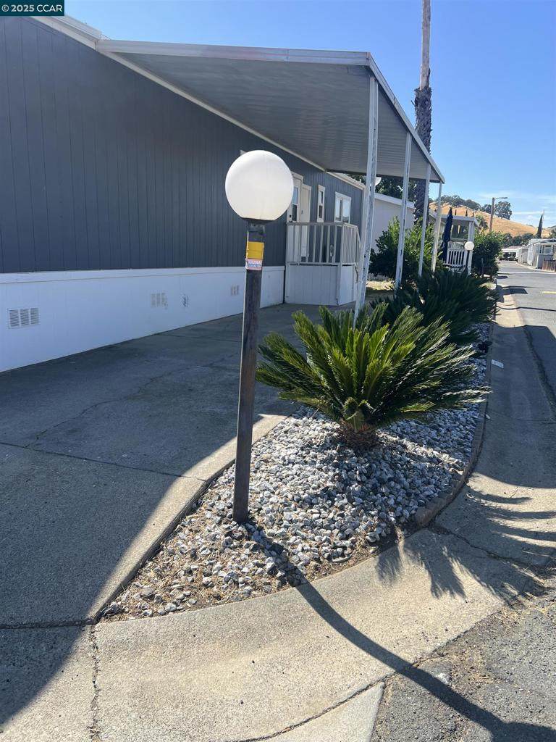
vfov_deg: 67.3
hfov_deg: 53.1
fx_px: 557
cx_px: 278
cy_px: 371
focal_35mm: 26
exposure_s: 1/2457
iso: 50
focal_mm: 5.7
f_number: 1.5
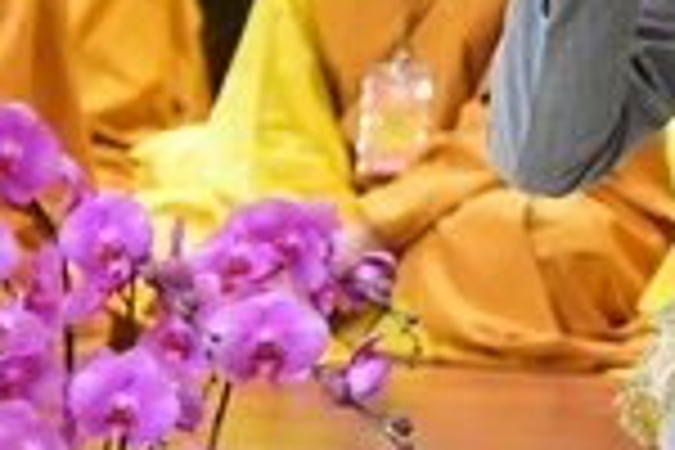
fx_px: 6656
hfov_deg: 5.8
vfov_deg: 3.9
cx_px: 972
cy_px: 297
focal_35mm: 355
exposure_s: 1/60
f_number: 4
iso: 2000
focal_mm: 82
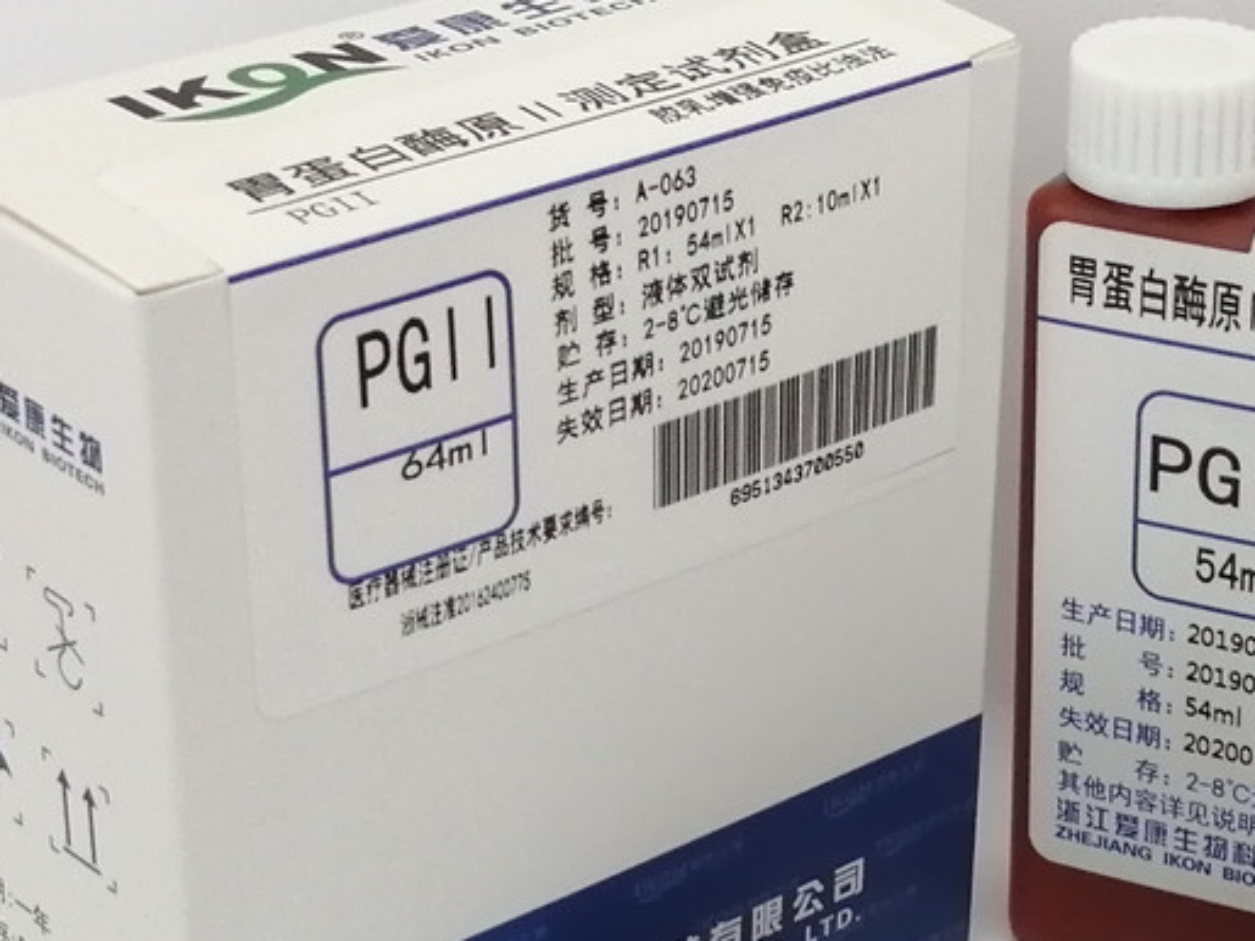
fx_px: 3661
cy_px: 697
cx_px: 916
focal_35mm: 101
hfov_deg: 19.3
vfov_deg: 14.6
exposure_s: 1/30
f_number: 1.8
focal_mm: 3.64
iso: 125
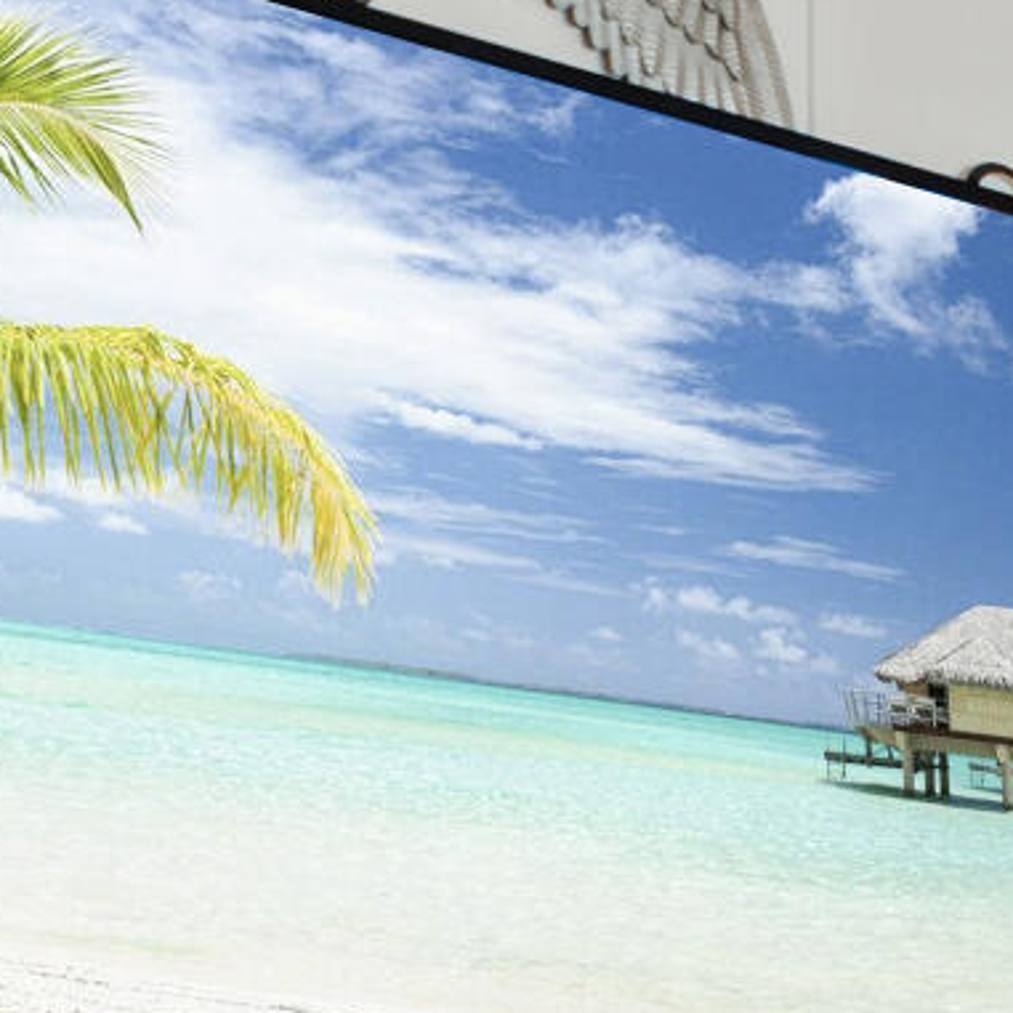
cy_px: 1385
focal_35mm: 107
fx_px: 3543
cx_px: 2310
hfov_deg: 13.0
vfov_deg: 15.4
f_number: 2.8
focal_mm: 16
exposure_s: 1/15
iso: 250
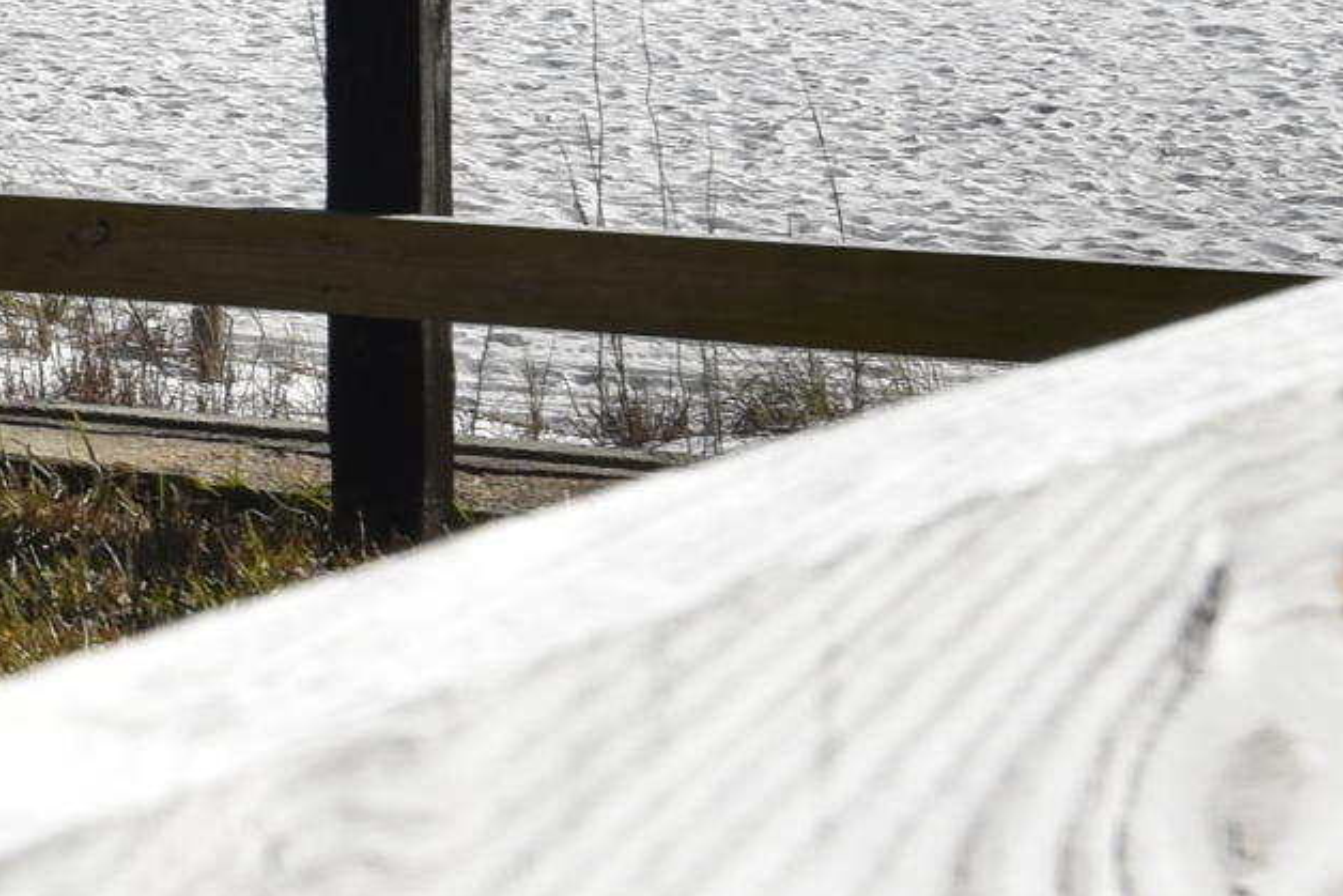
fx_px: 6418
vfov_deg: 7.9
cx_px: -1452
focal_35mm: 172
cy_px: -275
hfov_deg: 10.8
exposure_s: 1/500
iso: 200
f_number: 11
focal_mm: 24
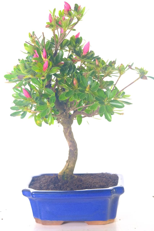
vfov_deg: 18.4
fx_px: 712
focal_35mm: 111
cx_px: 77
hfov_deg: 12.3
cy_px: 116
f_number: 8
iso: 2000
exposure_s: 1/30
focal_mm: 74.1
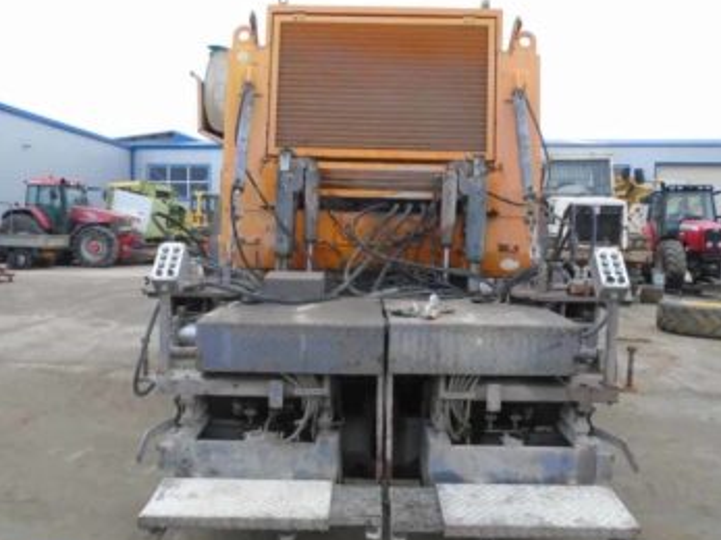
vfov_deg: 46.8
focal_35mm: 30
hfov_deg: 60.0
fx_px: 625
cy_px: 280
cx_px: 347
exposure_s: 1/250
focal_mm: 4.6
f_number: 3.2
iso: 400
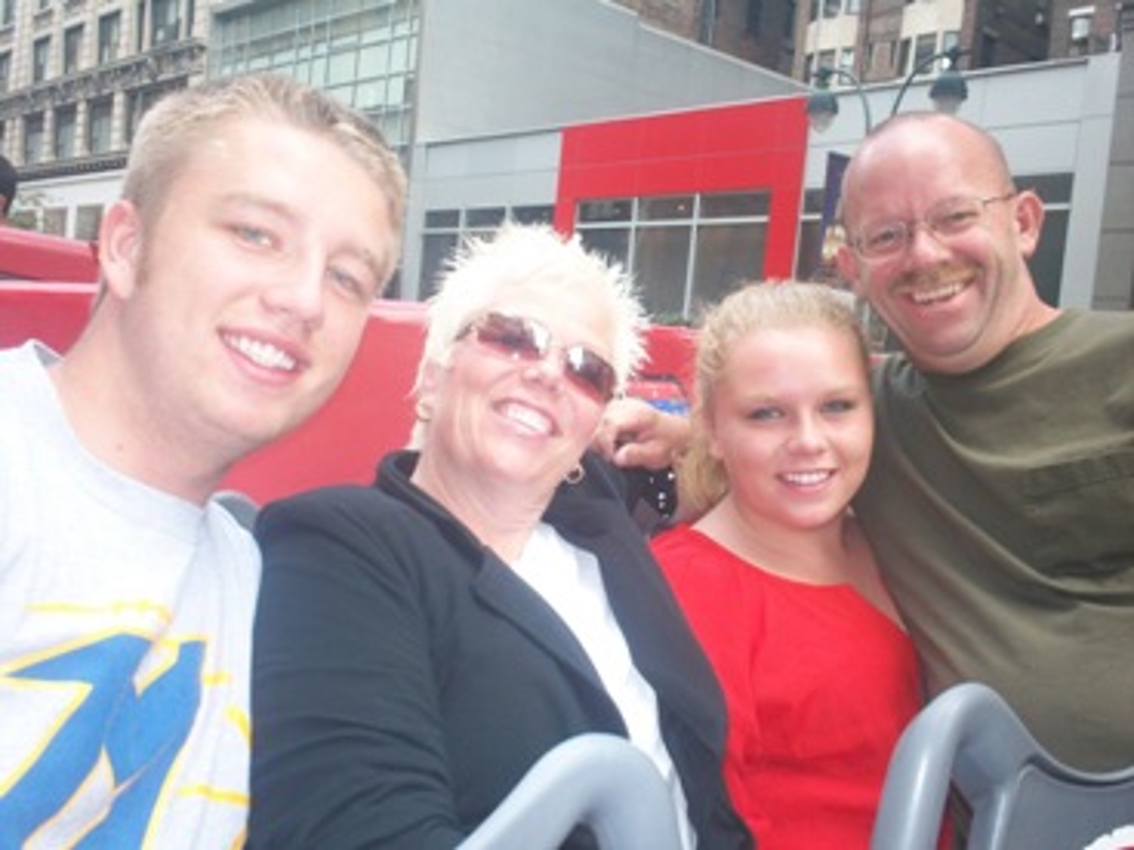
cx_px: 567
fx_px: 1245
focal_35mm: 38
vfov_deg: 37.7
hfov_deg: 49.0
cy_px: 425
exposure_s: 1/50
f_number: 4.5
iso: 80
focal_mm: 6.3
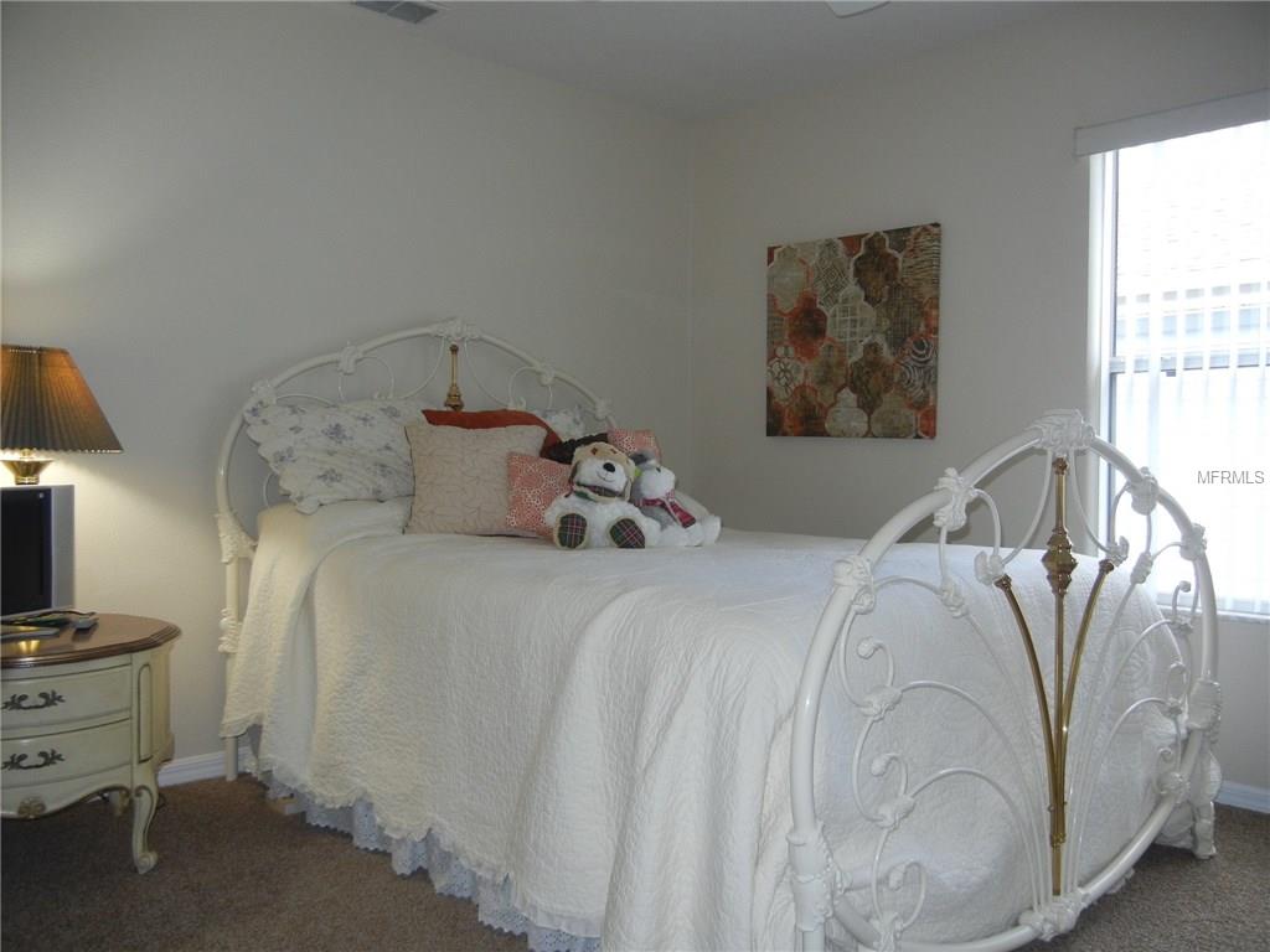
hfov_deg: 60.0
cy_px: 476
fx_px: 1101
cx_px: 635
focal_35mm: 30
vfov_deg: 46.8
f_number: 3.5
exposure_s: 1/30
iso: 200
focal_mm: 5.4
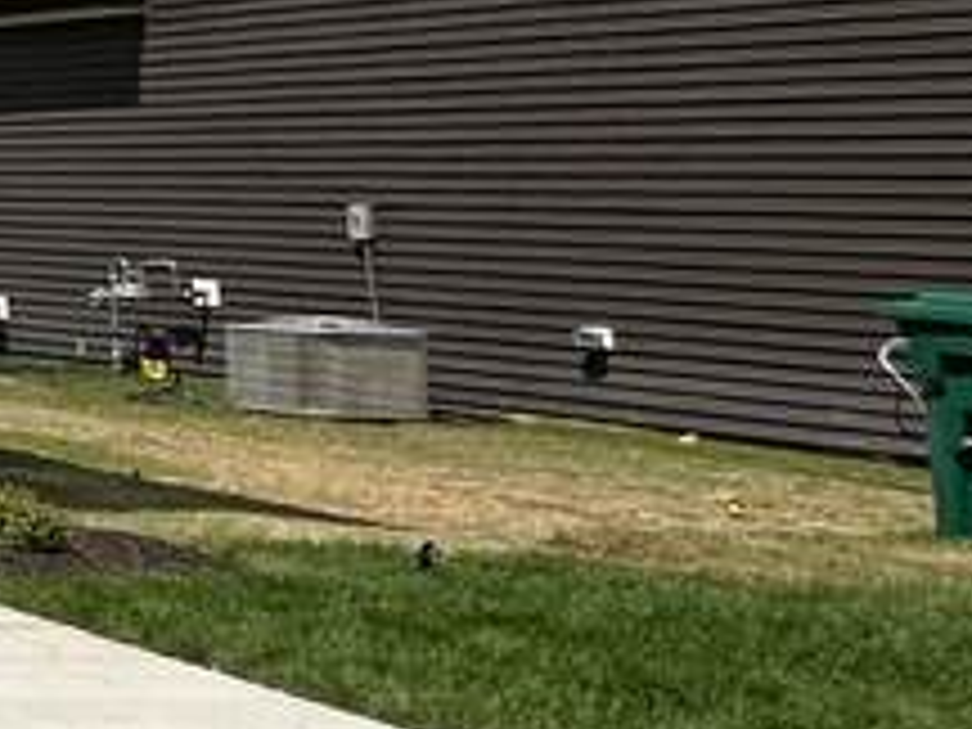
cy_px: 36
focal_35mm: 83
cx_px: -1516
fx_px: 2331
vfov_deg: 17.4
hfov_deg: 13.8
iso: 50
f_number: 2.2
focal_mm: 2.22
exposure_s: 1/4000
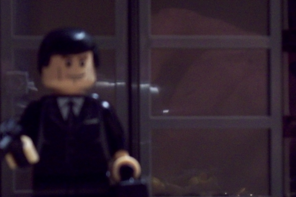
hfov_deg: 18.8
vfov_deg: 12.6
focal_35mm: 108
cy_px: 148
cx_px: 83
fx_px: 888
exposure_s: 1/8
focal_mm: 9
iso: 200
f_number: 3.4
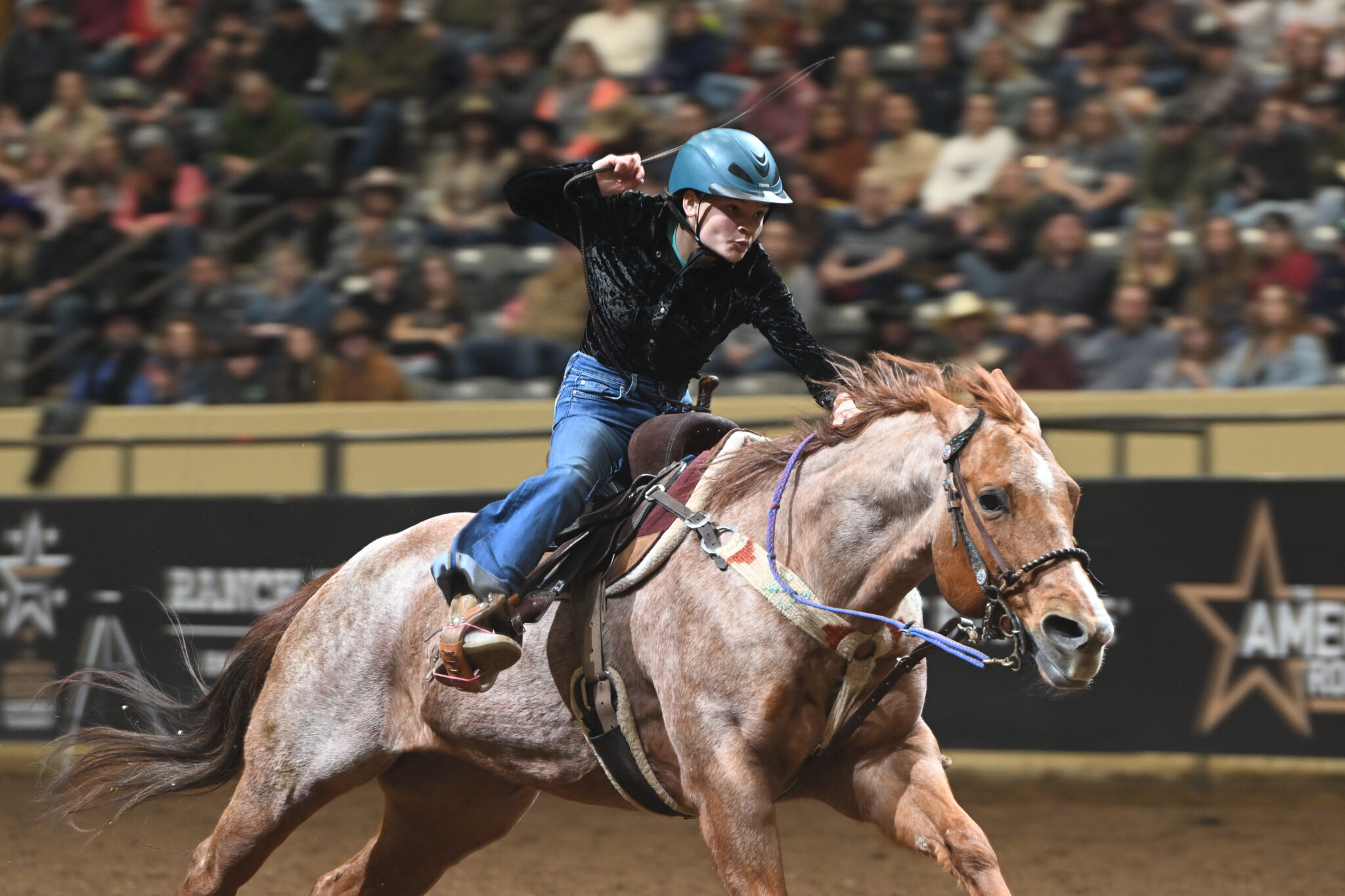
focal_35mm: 300
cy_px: 448
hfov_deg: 6.9
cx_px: 672
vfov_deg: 4.6
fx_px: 11204
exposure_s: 1/200
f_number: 4.5
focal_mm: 200
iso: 1250
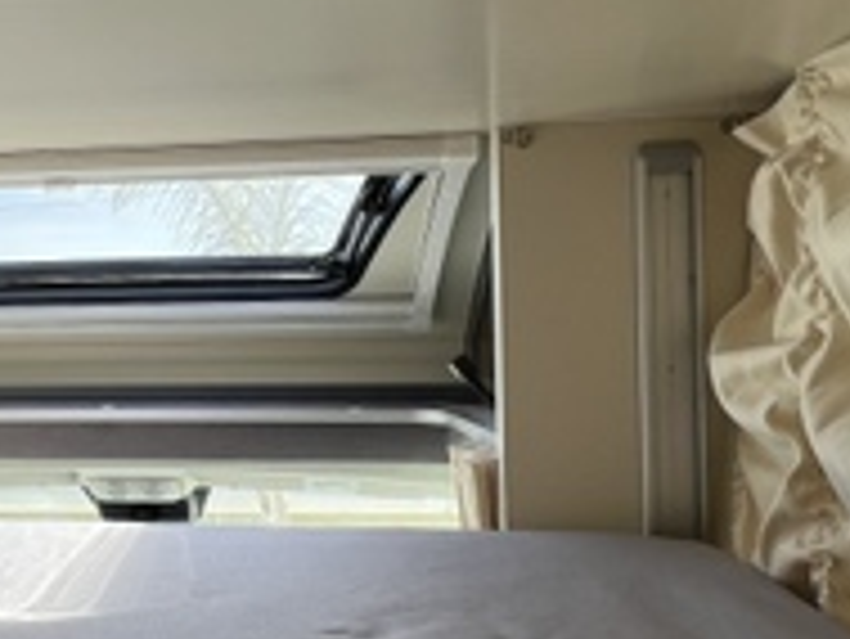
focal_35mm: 44
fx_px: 1081
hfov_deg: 40.1
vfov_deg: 32.9
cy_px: 324
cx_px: 103
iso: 32
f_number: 1.8
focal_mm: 1.57
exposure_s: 1/282
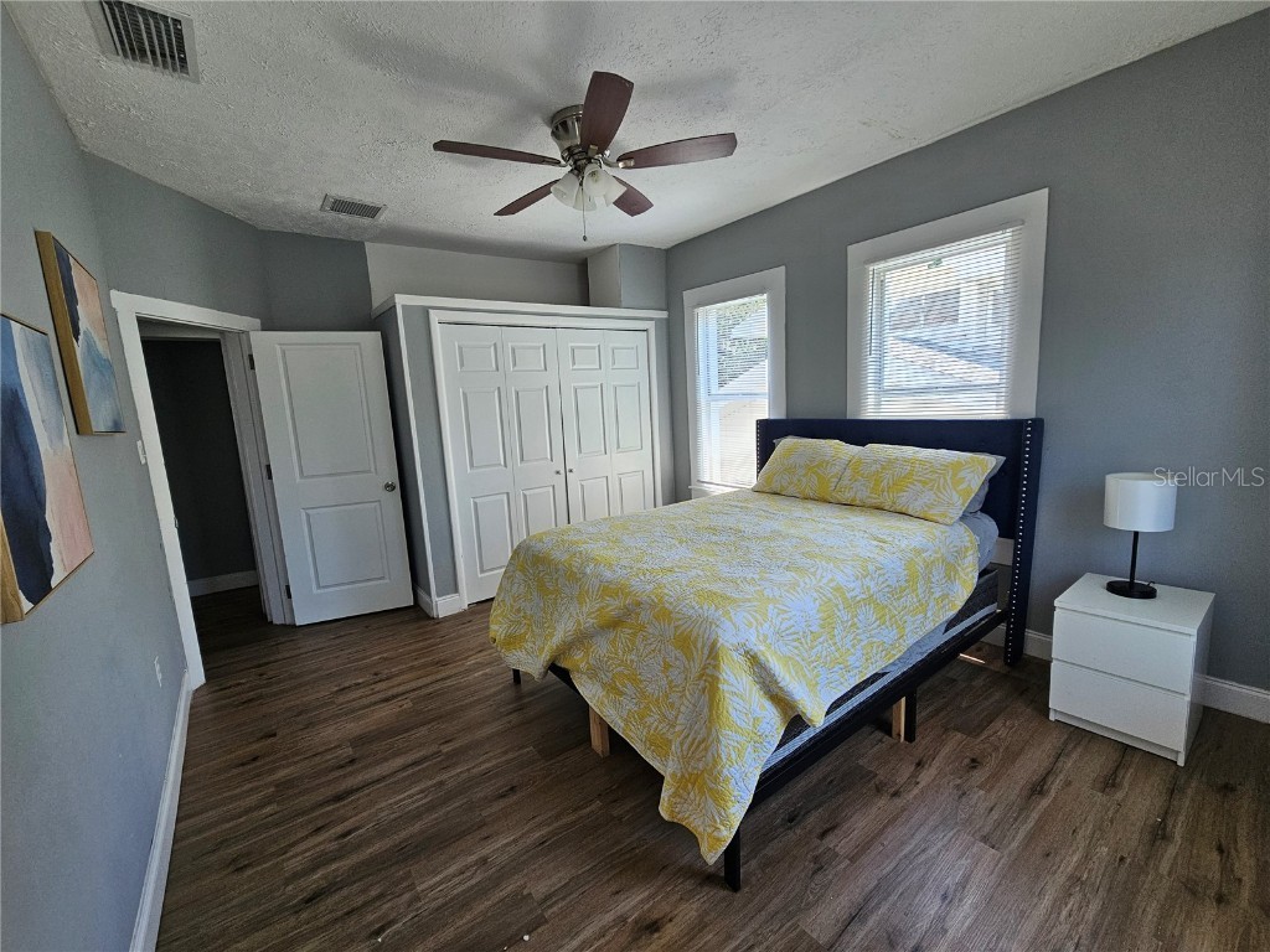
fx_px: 477
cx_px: 635
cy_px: 476
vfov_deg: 89.9
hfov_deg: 106.2
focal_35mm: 13
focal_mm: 2.2
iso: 64
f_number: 2.2
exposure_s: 1/120
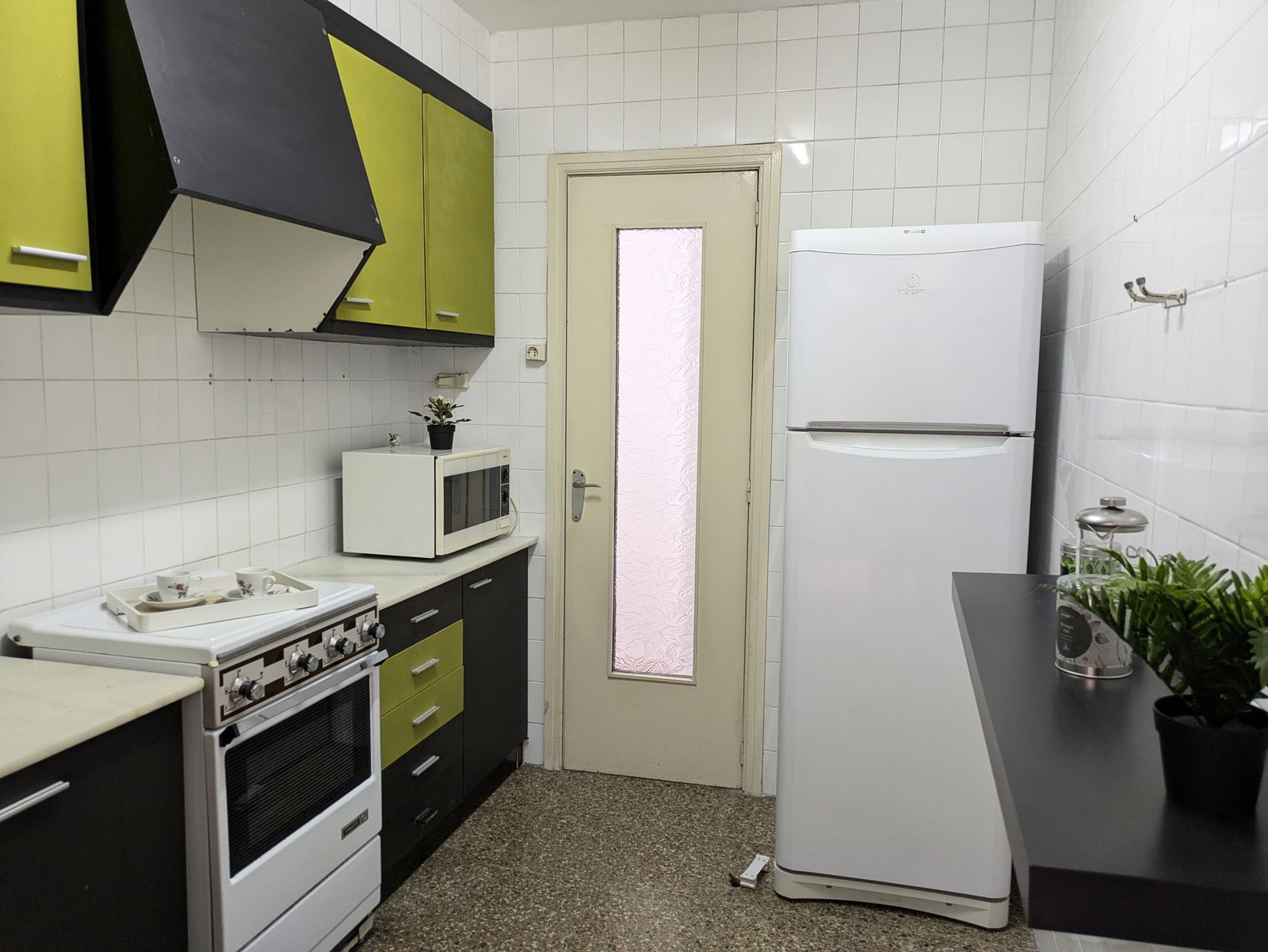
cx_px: 634
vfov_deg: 54.9
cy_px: 476
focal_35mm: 25
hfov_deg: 69.4
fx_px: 916
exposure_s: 1/25
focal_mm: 5.43
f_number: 1.89
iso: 152
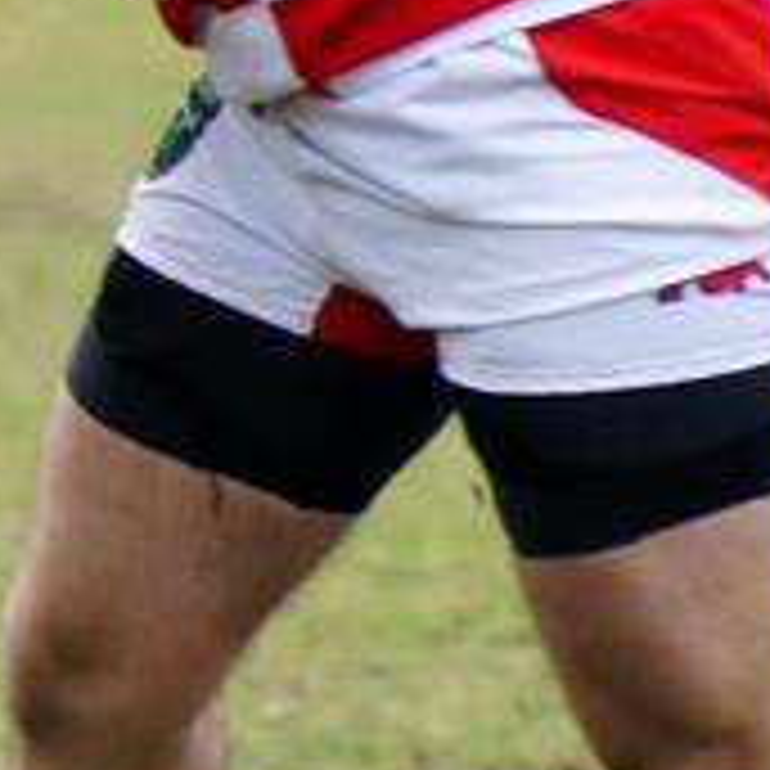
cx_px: -396
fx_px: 57681
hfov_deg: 0.8
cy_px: -16
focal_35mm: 2292
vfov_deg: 0.8
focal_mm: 300
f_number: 5.6
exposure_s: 1/640
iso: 800
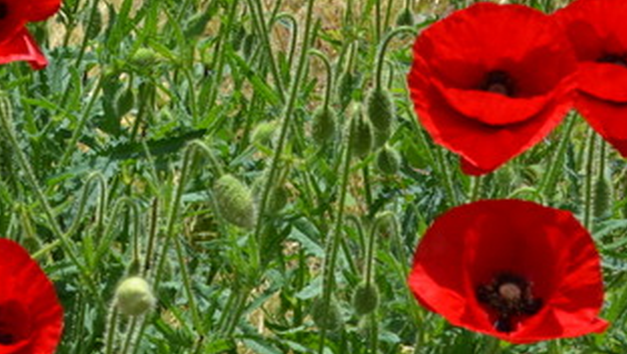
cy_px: -18
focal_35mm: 161
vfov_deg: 7.5
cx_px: 157
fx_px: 2679
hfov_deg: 13.3
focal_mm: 40
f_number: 8
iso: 100
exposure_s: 1/200
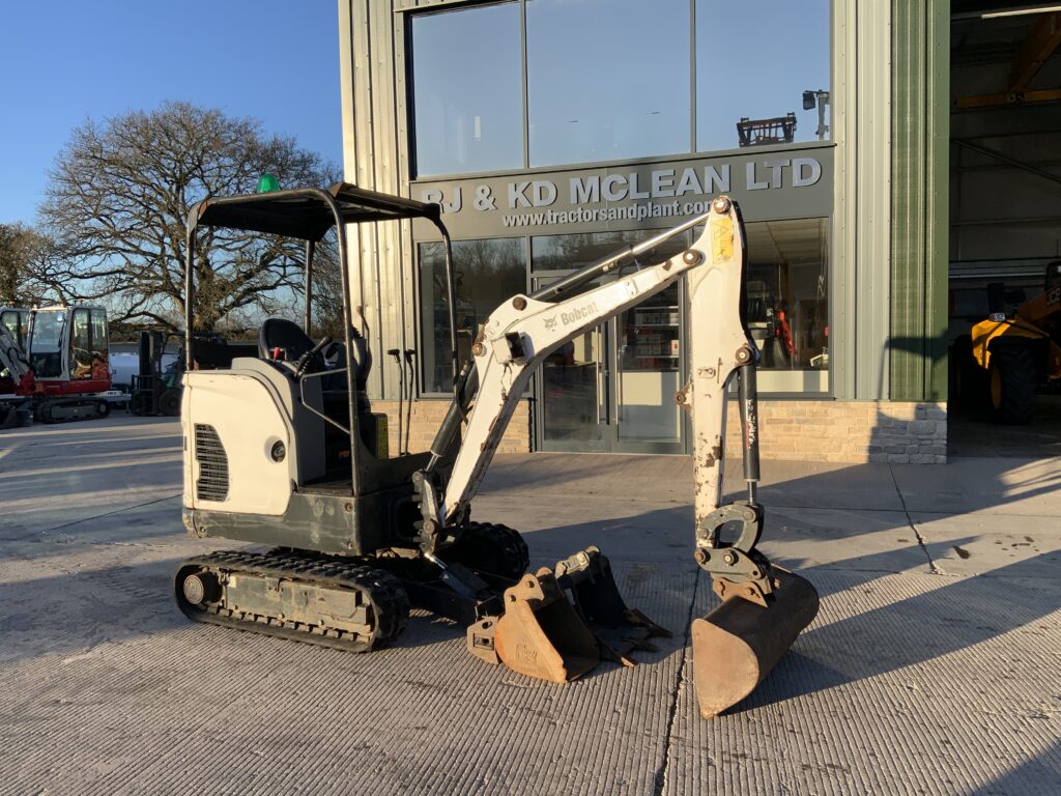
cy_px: 398
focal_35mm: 29
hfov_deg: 61.7
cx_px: 530
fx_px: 889
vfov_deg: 48.2
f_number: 1.8
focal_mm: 3
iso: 16
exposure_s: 1/962
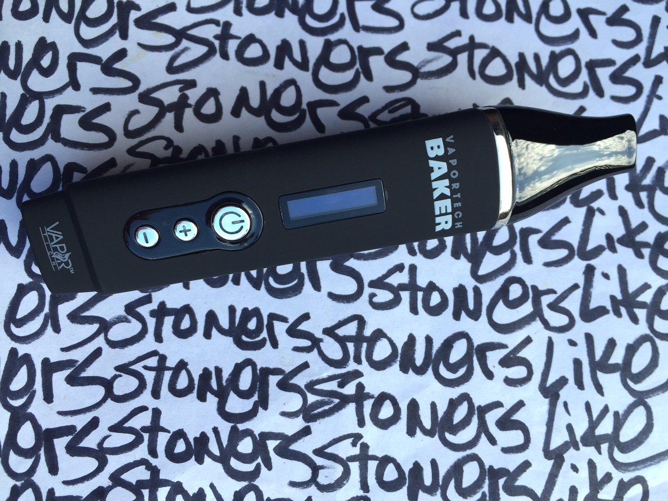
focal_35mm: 29
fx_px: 560
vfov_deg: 48.2
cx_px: 334
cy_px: 250
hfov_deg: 61.7
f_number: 2.2
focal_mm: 4.15
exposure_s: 1/171
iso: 32
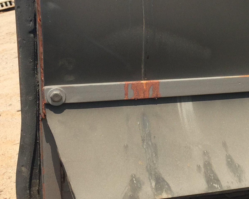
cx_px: 216
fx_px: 567
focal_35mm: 77
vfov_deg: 19.9
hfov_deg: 24.2
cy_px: 77
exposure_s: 1/1647
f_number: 2.2
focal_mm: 4.15
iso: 32
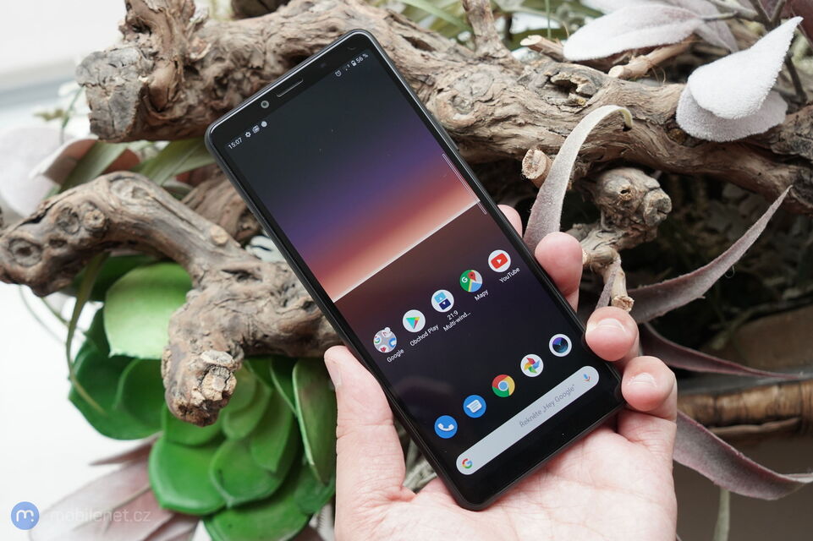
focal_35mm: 50
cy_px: 270
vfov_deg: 27.0
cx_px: 406
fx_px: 1129
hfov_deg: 39.6
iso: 1600
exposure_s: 1/200
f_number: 6.3
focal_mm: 50
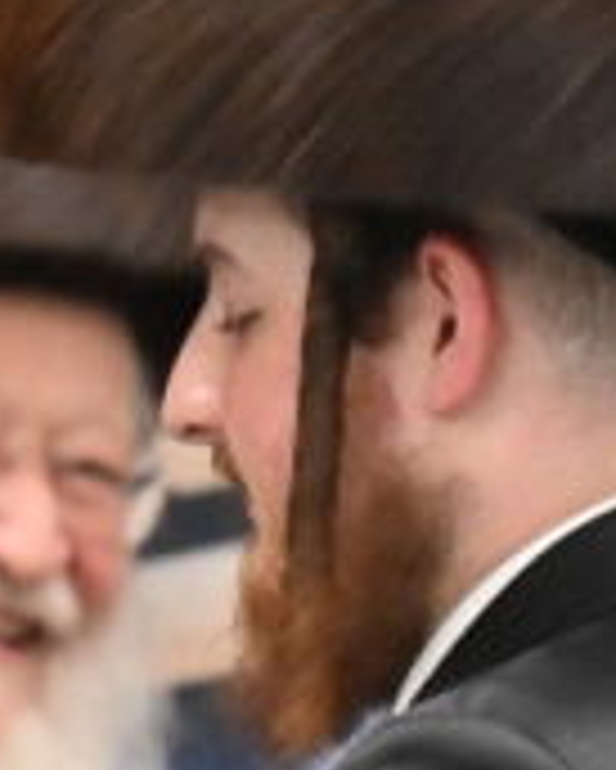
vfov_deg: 1.1
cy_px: 1009
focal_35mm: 1688
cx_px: -189
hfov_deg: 0.9
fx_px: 38434
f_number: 4
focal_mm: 200
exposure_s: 1/320
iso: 1250
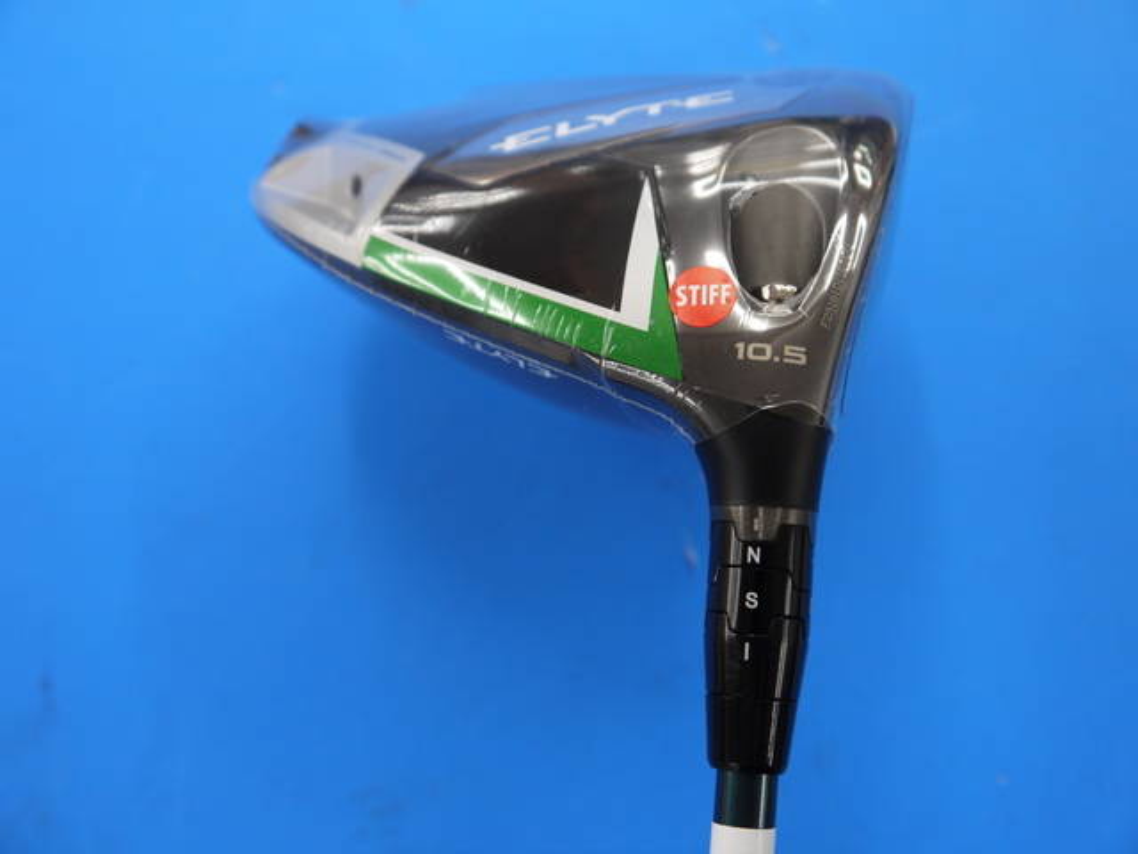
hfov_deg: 41.2
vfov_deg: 31.5
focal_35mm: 46
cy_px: 427
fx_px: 1512
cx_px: 569
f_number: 4.4
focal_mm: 23
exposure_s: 1/125
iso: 400
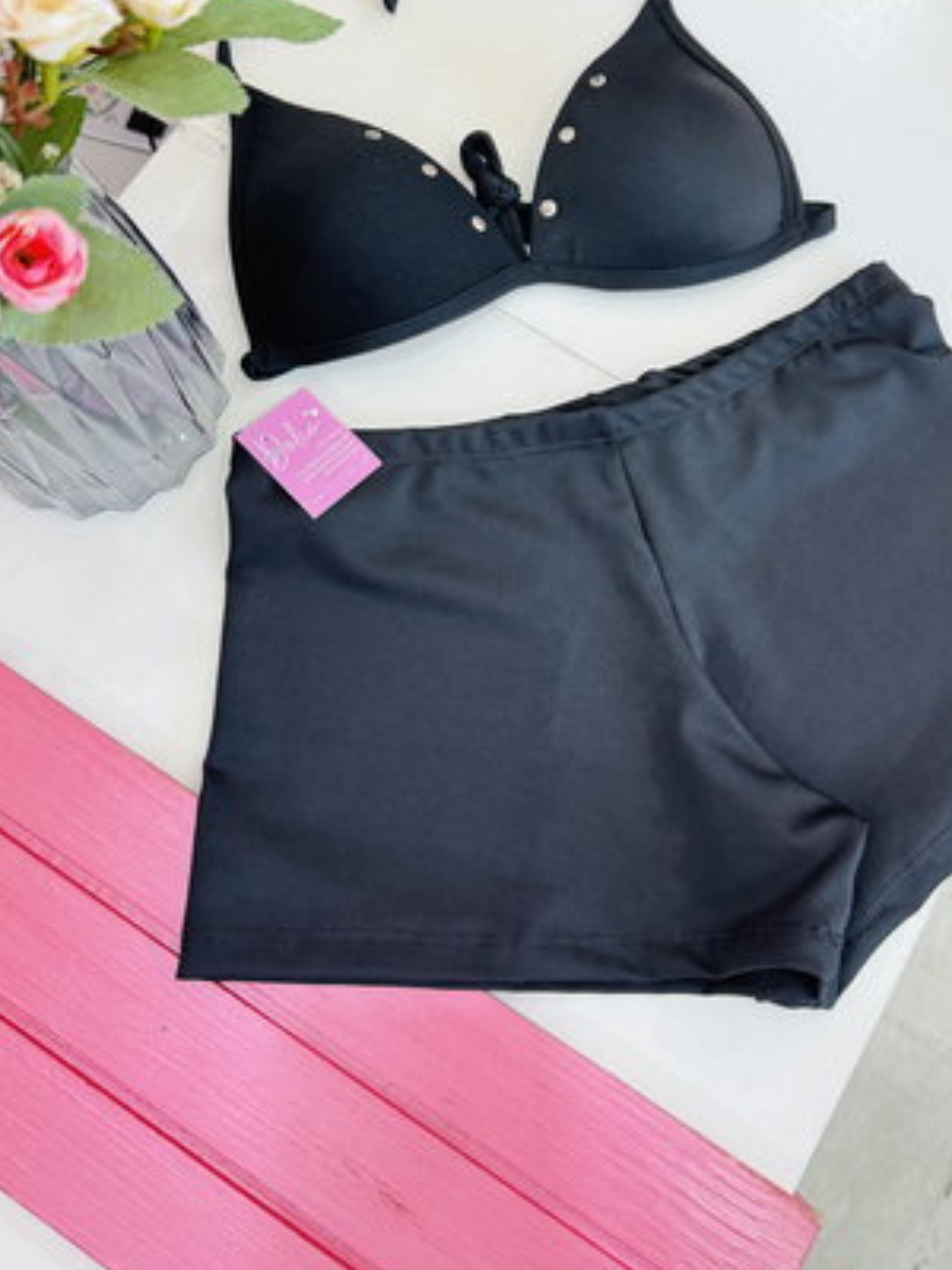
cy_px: 449
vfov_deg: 55.9
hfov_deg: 44.1
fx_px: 1173
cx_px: 524
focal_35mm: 32
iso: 200
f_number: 1.78
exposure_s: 1/100
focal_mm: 6.76
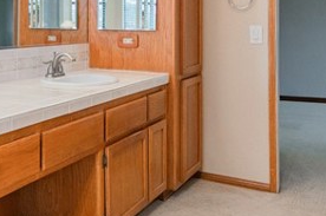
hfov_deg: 35.5
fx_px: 470
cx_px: 21
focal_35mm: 52
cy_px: 28
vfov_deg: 25.2
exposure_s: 1/250
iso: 400
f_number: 3.5
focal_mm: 14
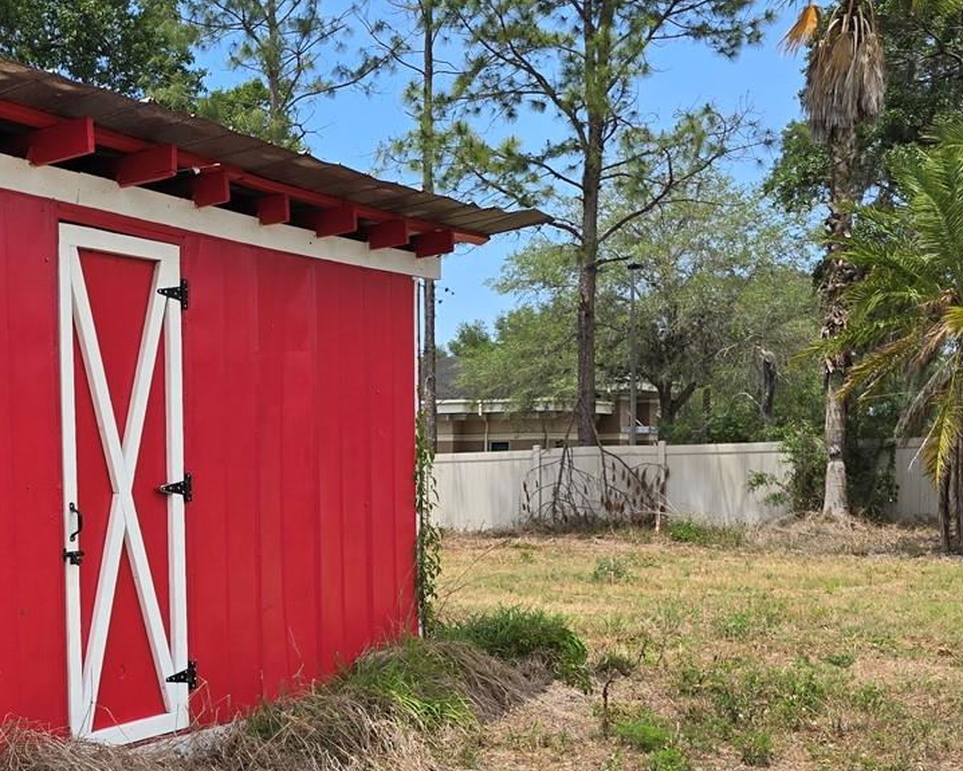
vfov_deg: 29.7
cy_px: 598
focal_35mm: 50
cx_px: 102
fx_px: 1426
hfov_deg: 35.2
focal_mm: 6.3
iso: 12
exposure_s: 1/677
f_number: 1.7
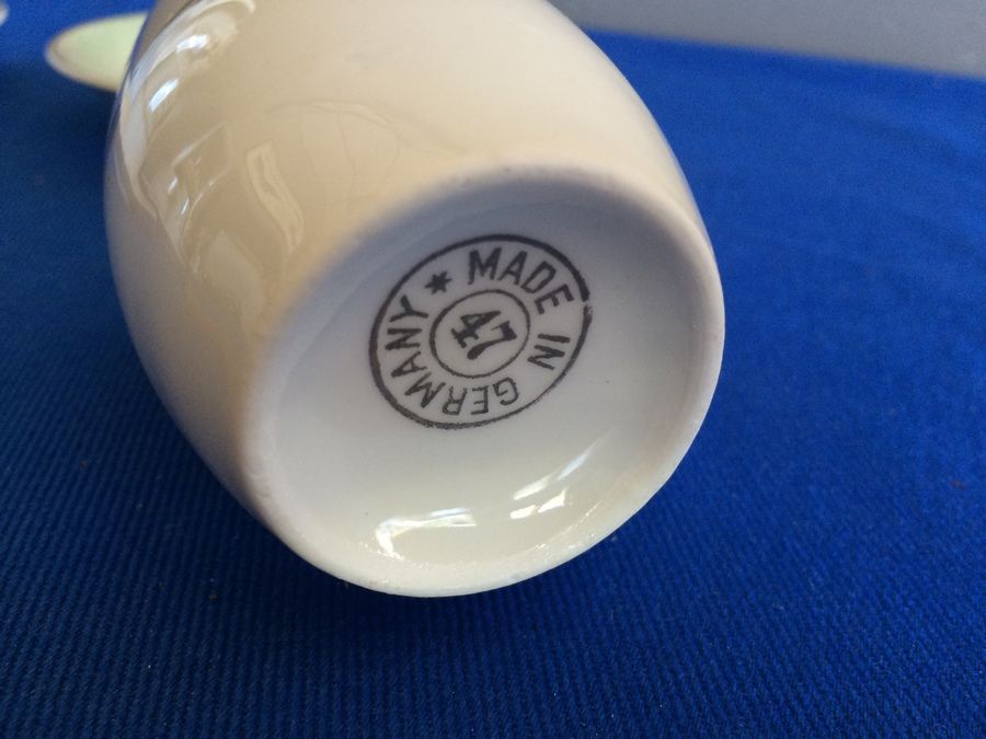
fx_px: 826
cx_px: 493
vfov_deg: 48.2
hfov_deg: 61.7
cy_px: 370
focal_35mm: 29
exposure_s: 1/30
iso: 64
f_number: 2.2
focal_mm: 4.15
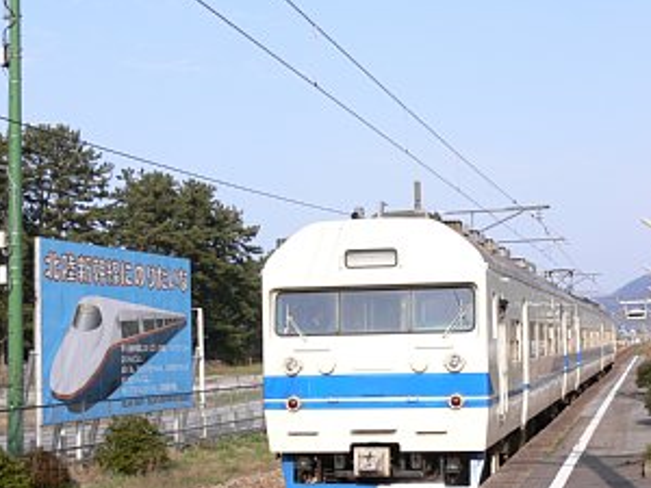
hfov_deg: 28.5
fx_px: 1279
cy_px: 282
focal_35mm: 68
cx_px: 408
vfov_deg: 21.6
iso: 100
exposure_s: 1/400
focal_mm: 10.7
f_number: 5.6
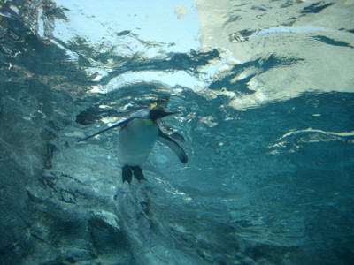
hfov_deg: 52.6
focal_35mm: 35
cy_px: 132
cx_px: 177
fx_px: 358
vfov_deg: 40.7
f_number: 2.6
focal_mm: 5.8
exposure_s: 1/400
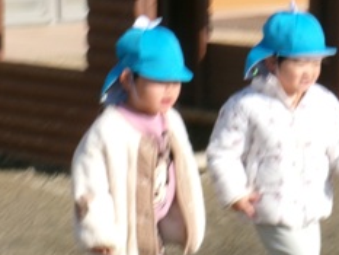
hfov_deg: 8.8
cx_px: 269
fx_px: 2195
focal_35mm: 224
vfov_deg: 6.6
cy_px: 152
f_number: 15.4
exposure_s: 1/85
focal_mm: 16.9
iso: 100
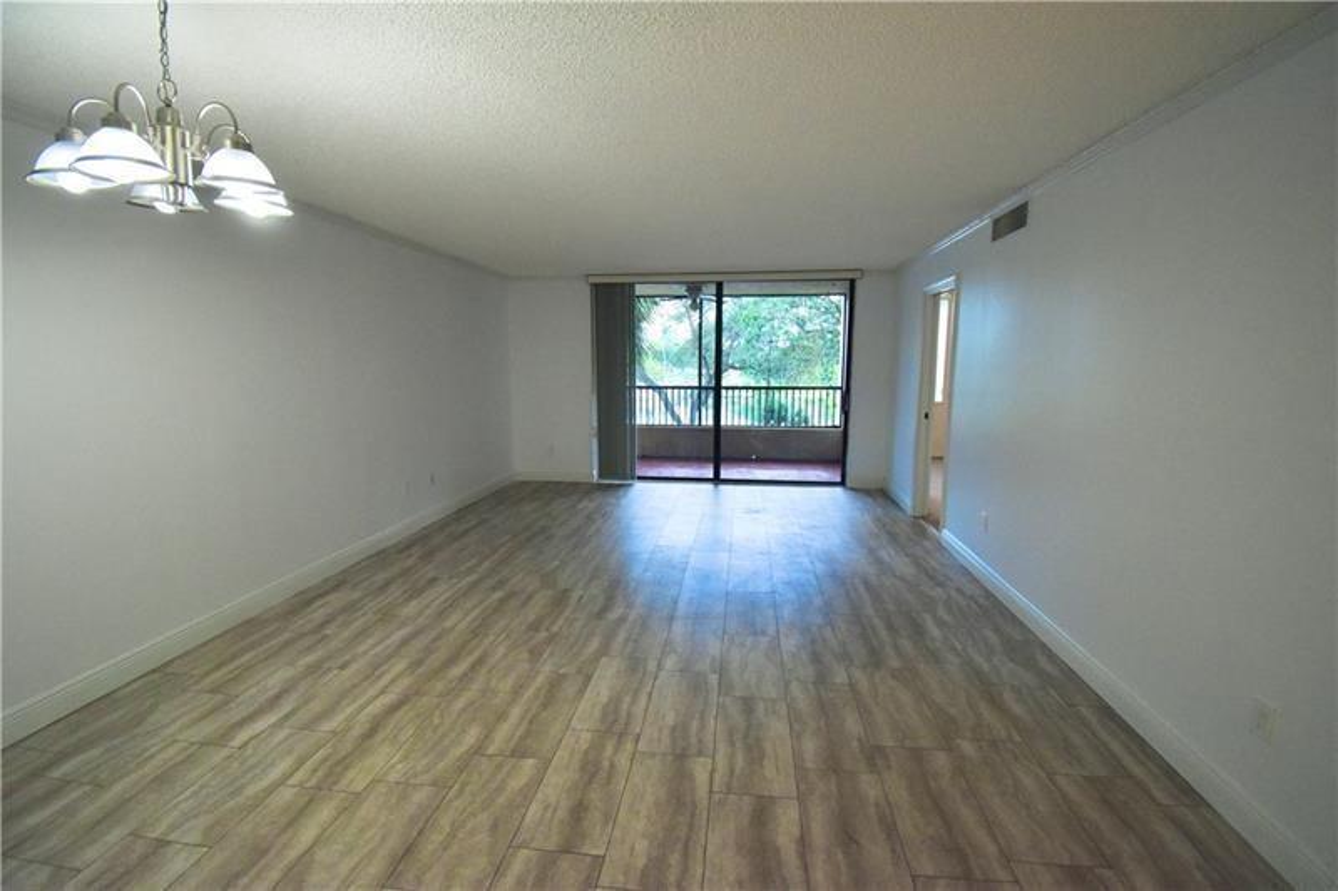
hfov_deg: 100.4
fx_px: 557
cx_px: 669
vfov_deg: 77.3
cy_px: 446
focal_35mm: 15
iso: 1250
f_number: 4.5
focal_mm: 10
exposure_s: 1/125
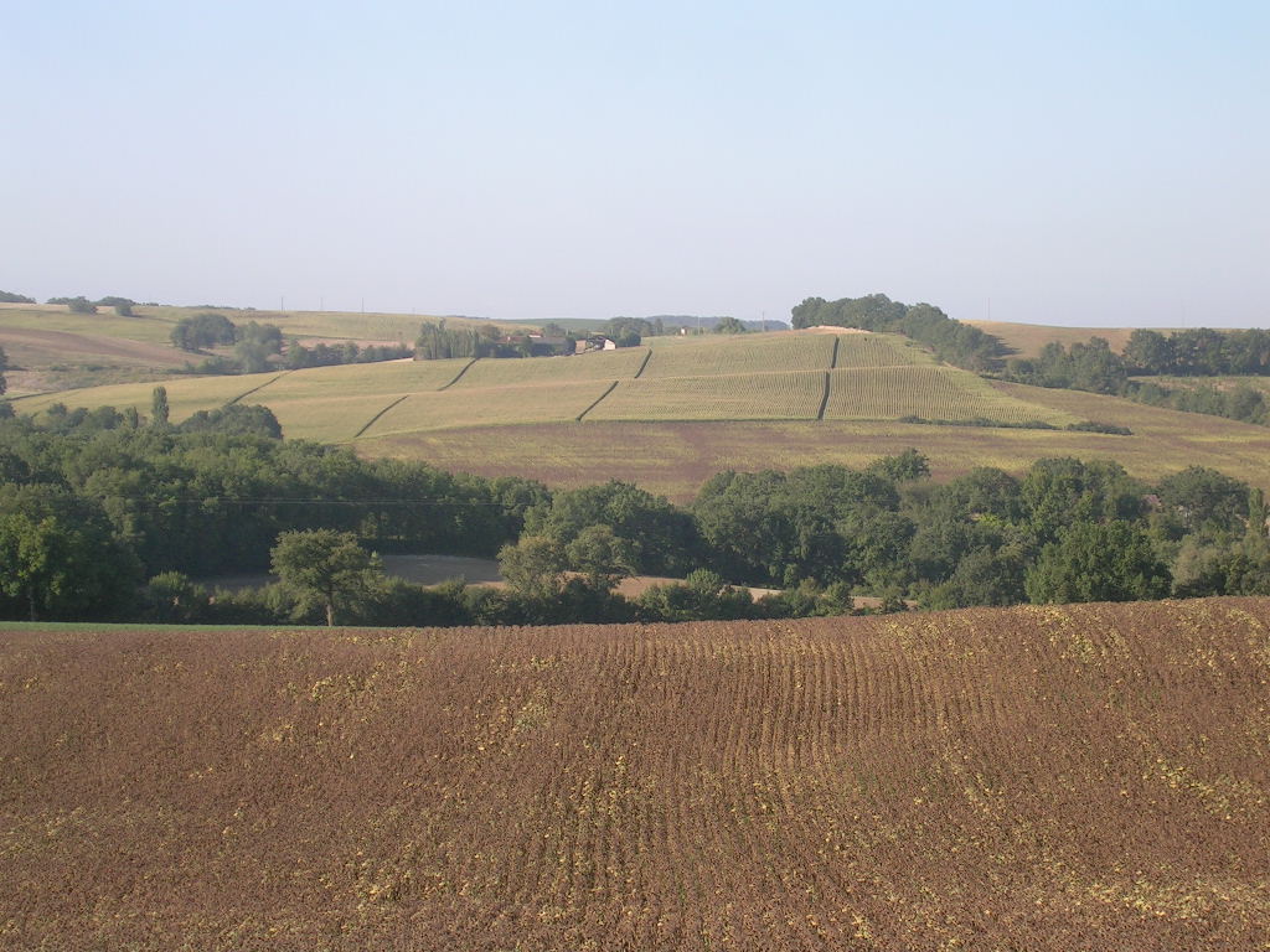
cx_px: 635
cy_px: 476
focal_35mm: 105
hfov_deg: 18.7
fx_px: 3852
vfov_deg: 14.1
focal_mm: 16.2
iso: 50
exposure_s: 1/246
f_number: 4.9
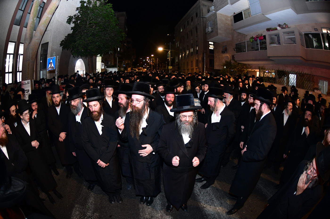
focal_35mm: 15
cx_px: 165
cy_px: 110
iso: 2000
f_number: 5.6
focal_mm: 10.5
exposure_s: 1/100
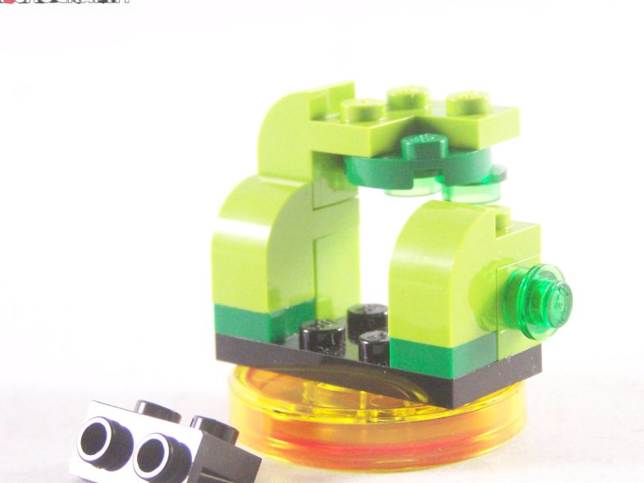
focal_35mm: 137
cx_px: 386
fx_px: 2549
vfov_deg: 10.8
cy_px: 267
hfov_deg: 14.4
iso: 400
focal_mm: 17.5
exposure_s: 1/60
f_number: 3.2
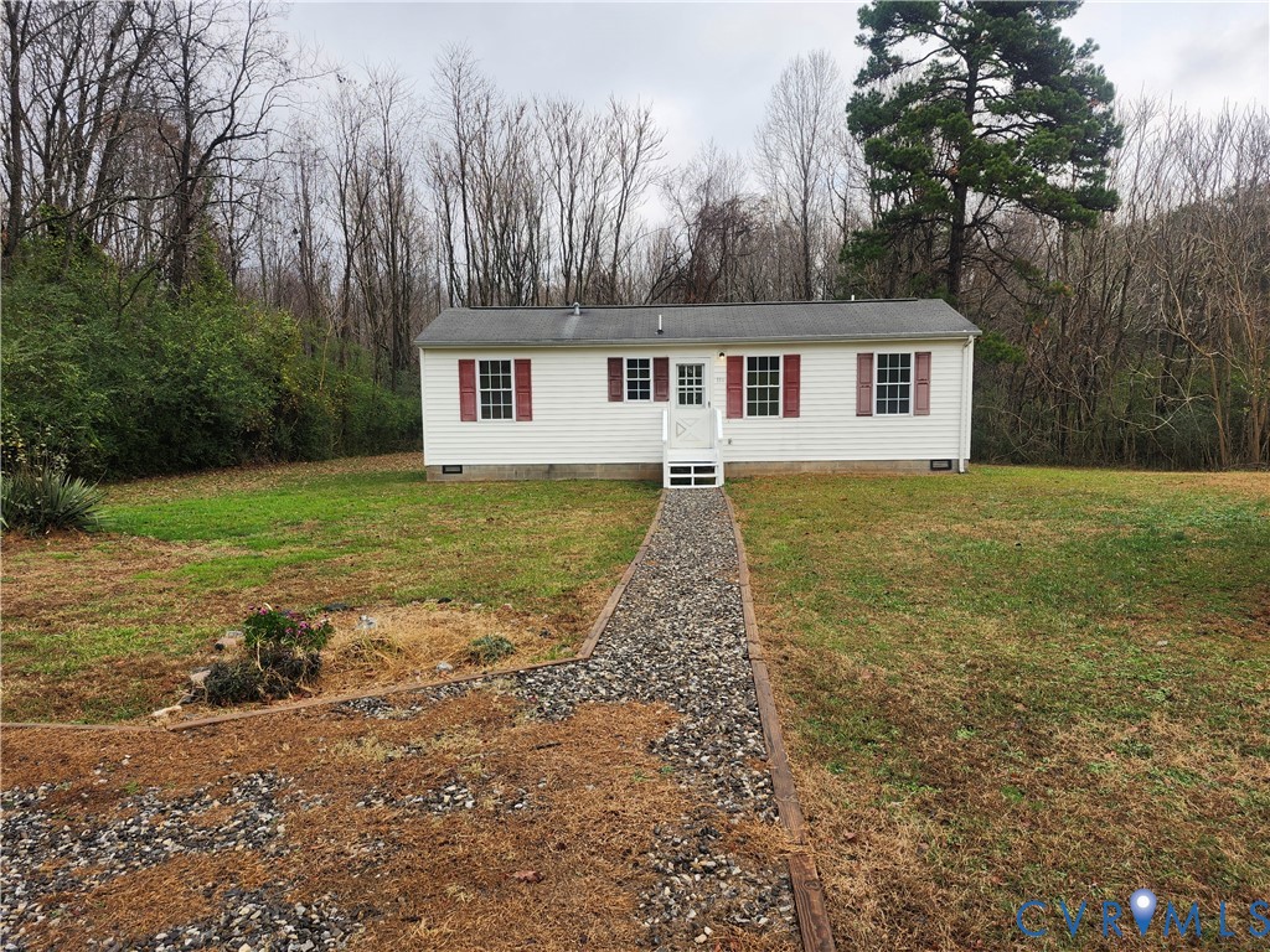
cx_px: 635
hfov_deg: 73.9
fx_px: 844
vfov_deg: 58.9
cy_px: 476
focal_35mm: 23
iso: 25
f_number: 1.8
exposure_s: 1/450
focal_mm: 5.54
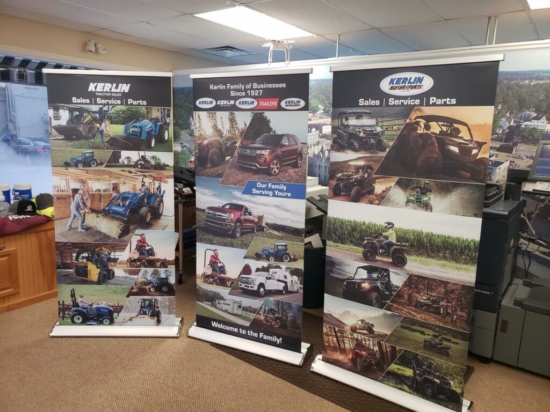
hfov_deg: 67.3
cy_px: 206
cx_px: 275
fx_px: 413
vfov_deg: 53.1
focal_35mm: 26
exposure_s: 1/60
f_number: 2.4
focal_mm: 4.3
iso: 200
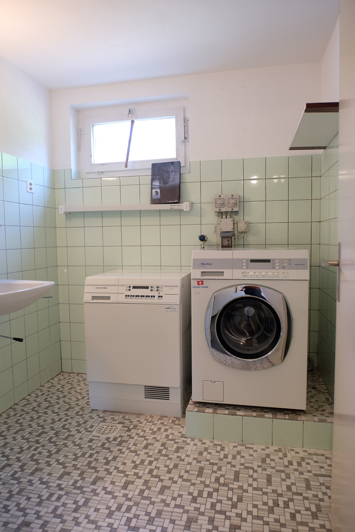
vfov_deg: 73.7
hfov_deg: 53.1
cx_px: 178
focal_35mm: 24
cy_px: 266
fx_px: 355
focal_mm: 16
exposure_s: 1/52
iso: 800
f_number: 2.8
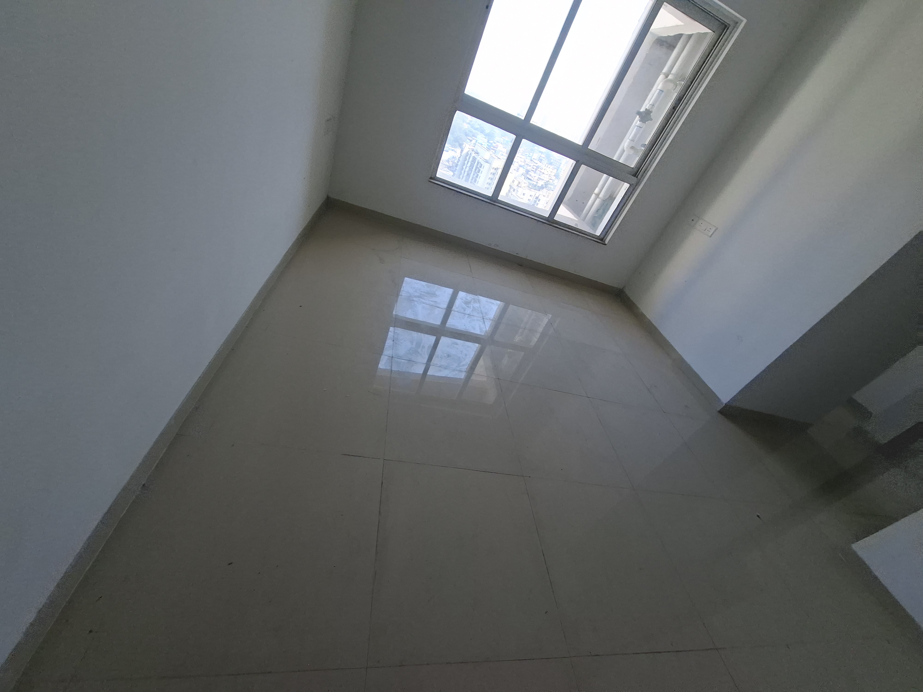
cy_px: 346
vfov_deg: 89.9
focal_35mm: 13
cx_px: 462
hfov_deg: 106.2
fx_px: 347
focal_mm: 1.74
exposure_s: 1/133
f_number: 2.2
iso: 40
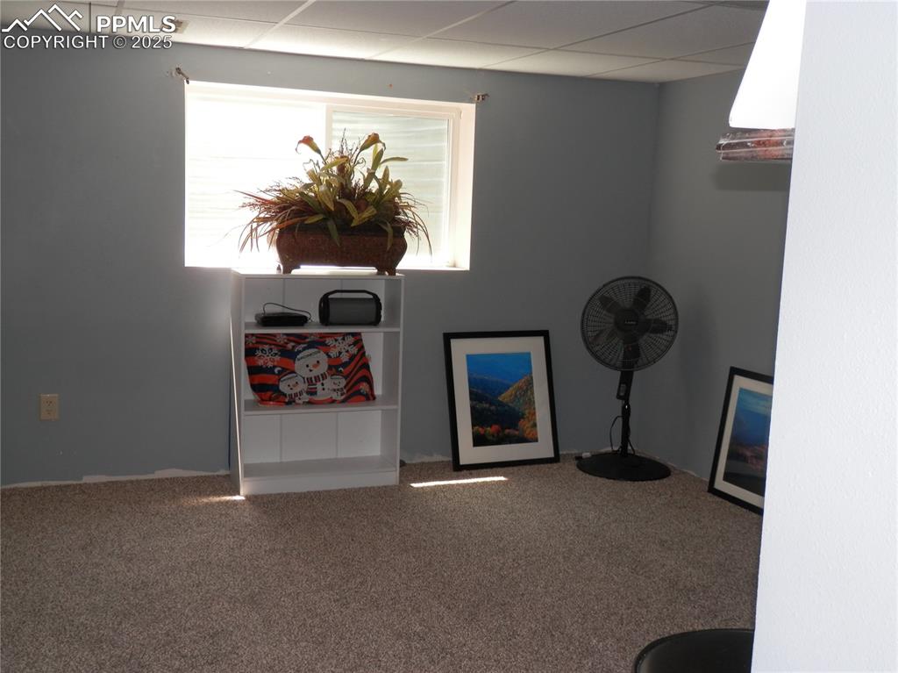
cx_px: 449
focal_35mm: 37
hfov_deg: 50.2
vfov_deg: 38.6
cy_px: 336
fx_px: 959
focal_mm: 6.6
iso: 100
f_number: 3.6
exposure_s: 1/40
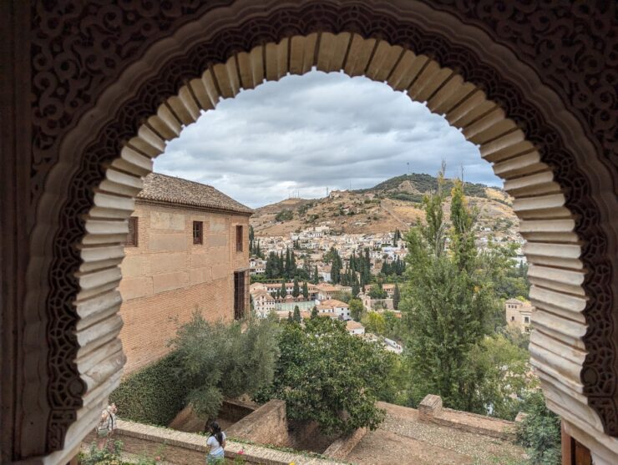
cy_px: 232
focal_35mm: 24
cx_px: 309
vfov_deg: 56.9
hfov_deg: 71.5
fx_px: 429
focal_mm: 6.81
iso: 44
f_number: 1.85
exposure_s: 1/1088
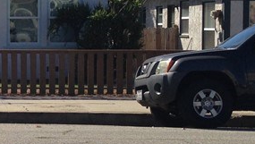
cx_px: -105
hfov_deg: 15.6
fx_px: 873
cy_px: 41
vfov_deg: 9.4
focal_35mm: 129
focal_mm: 4.12
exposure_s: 1/2008
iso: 50
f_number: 2.4
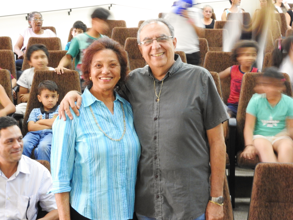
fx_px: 593
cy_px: 110
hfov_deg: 27.8
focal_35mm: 70
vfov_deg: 21.0
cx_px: 146
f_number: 8
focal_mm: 12.5
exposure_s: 1/3
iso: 800
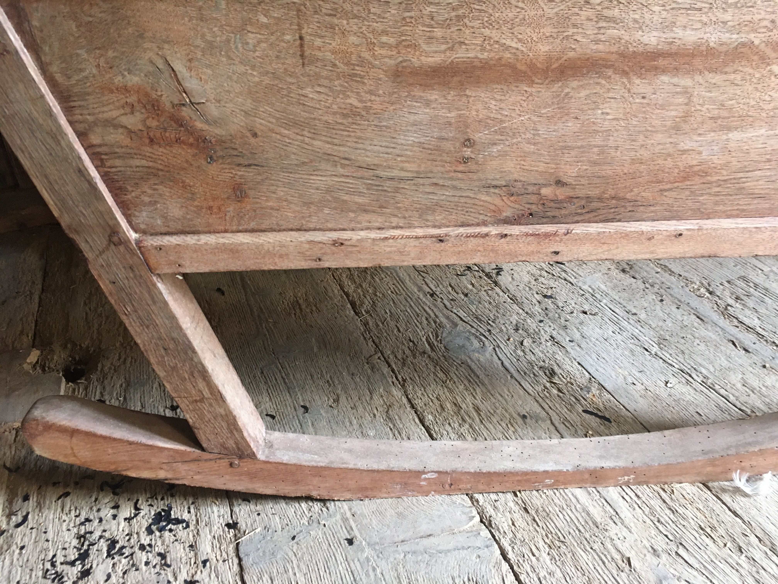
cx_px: 389
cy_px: 292
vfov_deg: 48.2
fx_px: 652
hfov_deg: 61.7
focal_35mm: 29
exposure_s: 1/33
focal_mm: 4.15
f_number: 2.2
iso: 200
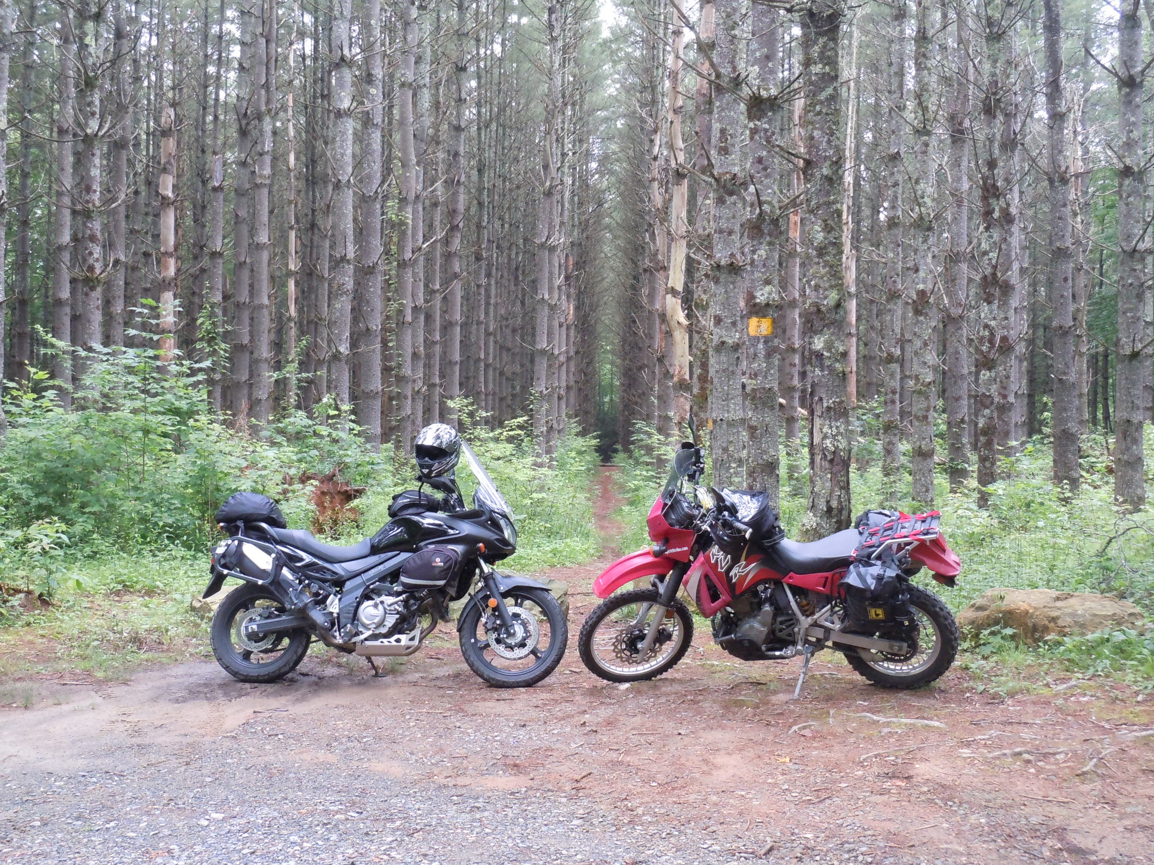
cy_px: 432
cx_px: 577
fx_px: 1300
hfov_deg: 47.9
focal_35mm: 39
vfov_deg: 36.8
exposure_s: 1/50
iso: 400
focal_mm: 6.9
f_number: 4.3
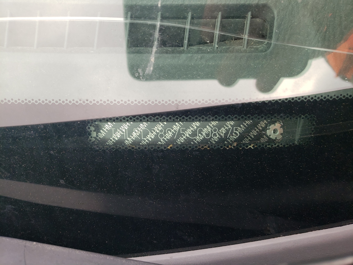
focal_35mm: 26
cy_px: 132
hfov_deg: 67.3
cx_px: 176
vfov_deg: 53.1
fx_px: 265
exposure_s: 1/156
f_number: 1.5
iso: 50
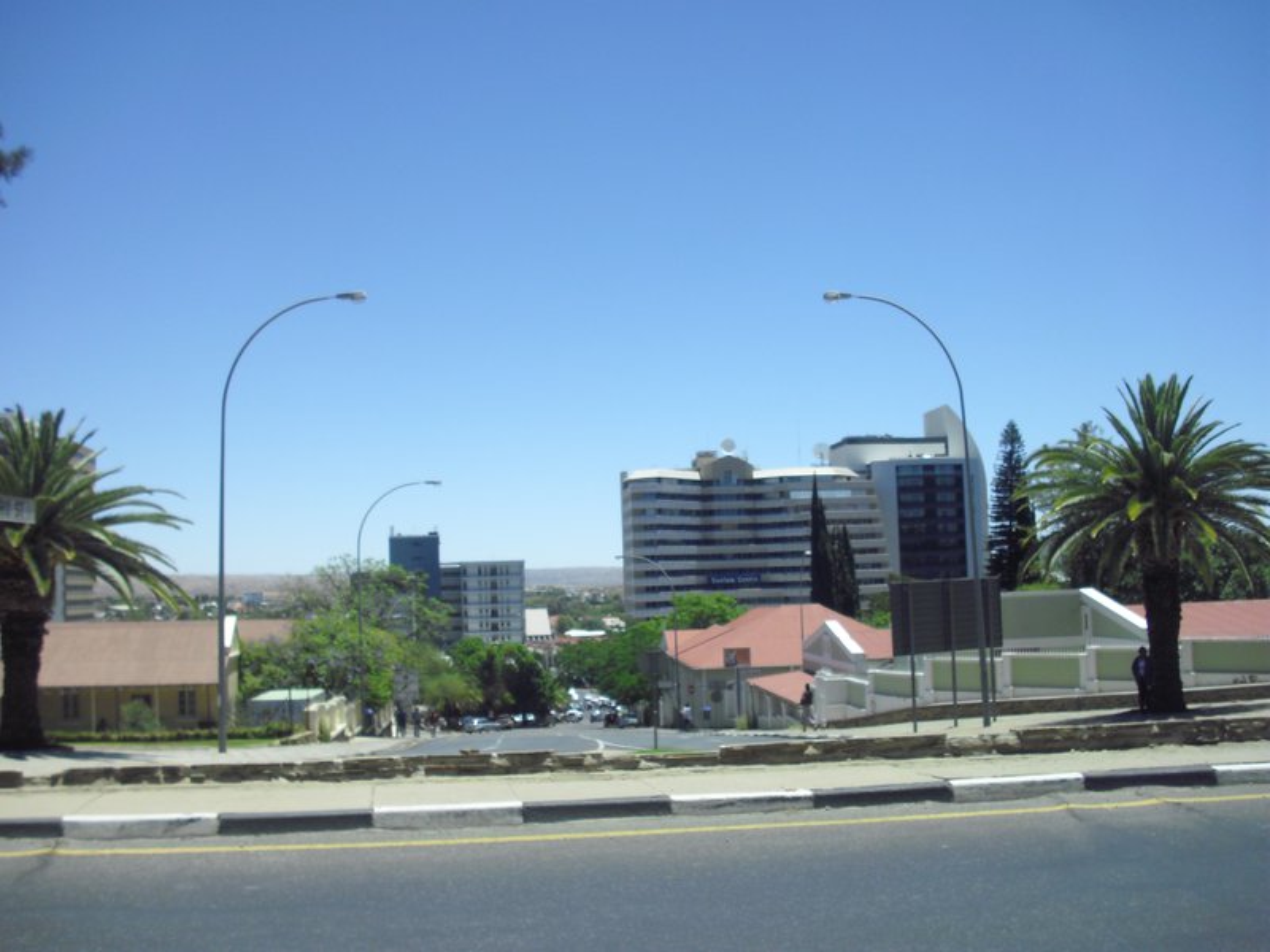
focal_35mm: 38
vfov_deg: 37.7
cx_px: 635
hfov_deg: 49.0
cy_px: 476
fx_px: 1394
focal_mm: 6.2
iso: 100
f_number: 8
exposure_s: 1/250
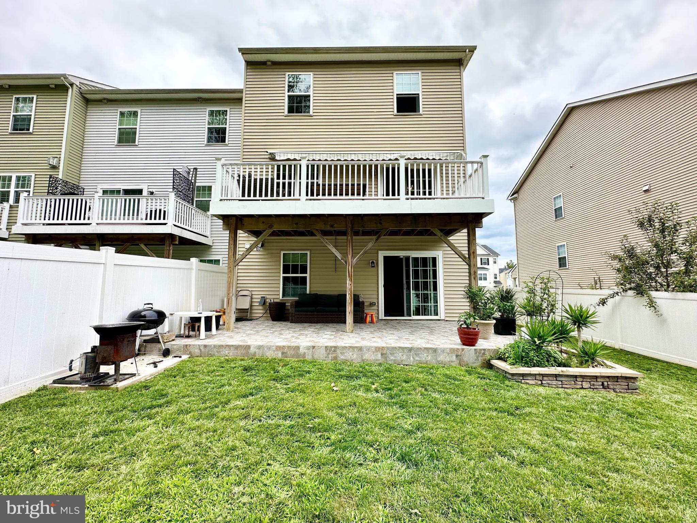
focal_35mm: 14
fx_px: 282
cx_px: 348
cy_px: 262
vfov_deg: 85.7
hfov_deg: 102.1
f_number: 2.2
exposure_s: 1/774
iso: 40
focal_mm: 2.22
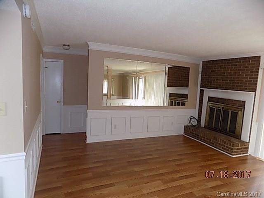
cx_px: 132
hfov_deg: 73.9
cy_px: 99
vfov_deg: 58.9
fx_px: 175
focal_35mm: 23
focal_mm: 4
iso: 220
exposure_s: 1/30
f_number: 3.1
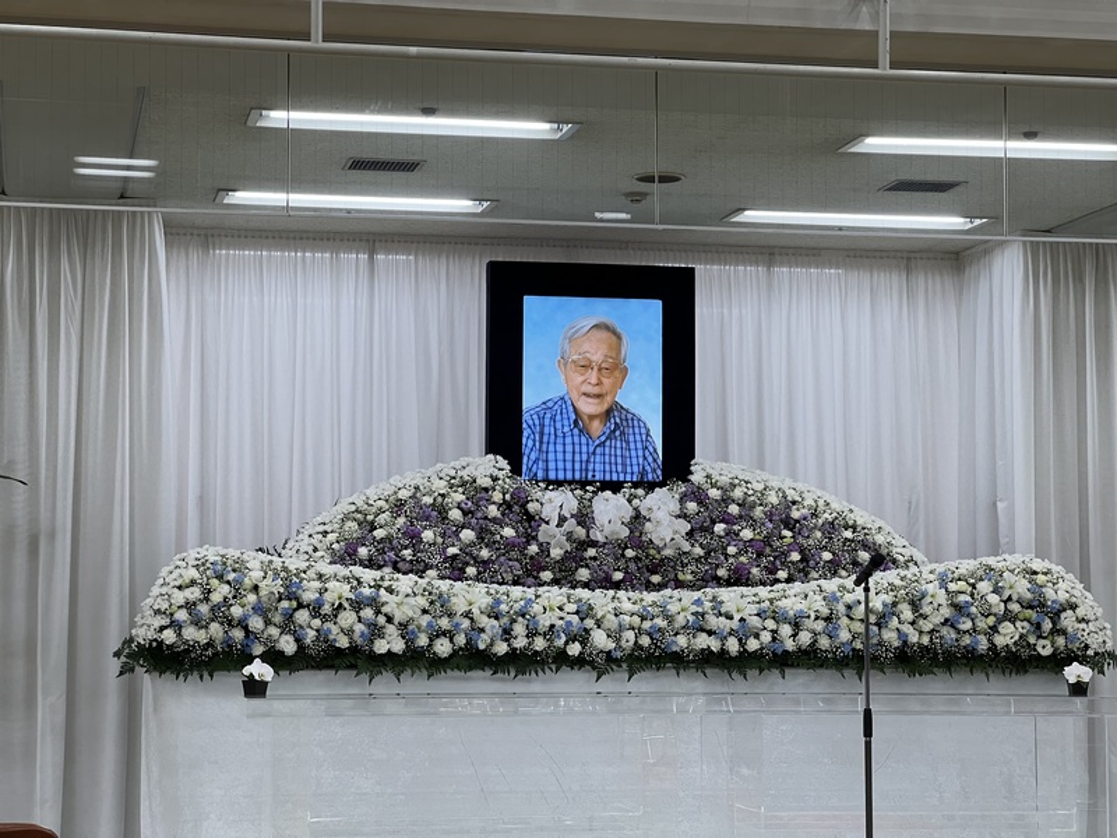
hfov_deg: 25.3
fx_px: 2485
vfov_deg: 19.1
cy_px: 419
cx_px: 558
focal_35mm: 77
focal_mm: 9
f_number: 2.8
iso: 125
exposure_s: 1/122
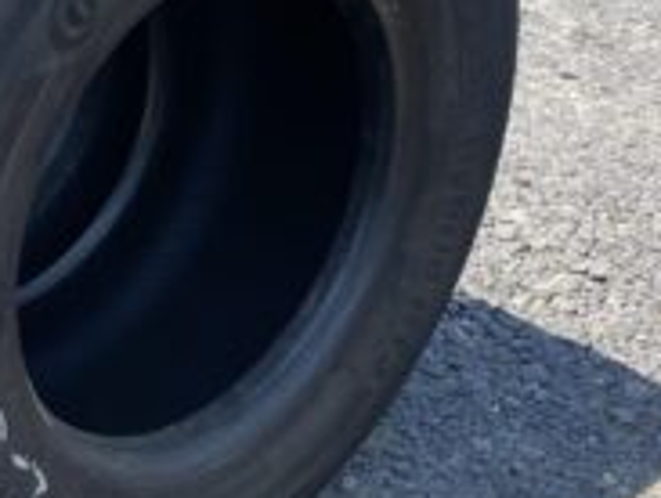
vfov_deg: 24.1
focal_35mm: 61
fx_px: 1167
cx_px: -65
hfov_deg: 28.7
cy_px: 200
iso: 32
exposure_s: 1/949
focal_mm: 4.25
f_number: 1.8
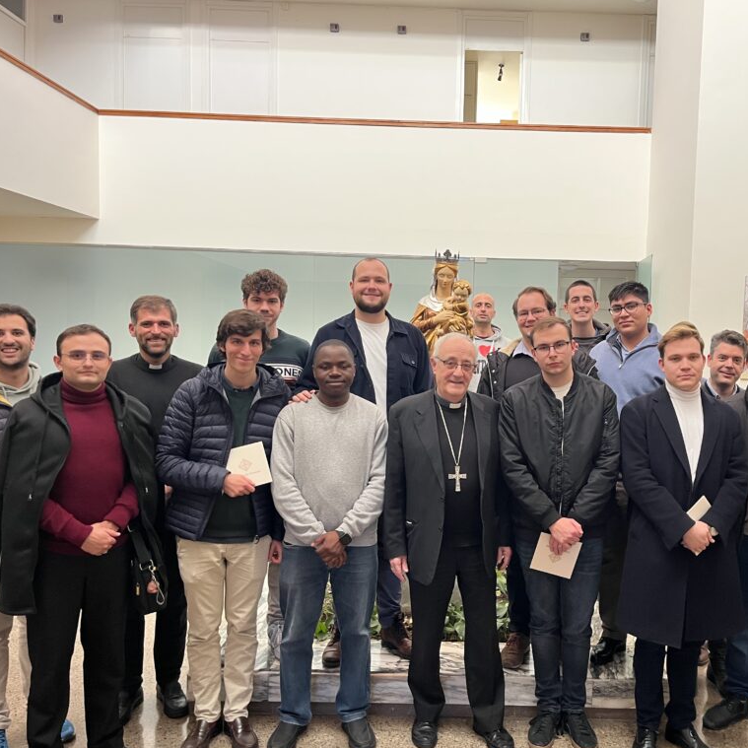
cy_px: 377
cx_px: 469
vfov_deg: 52.5
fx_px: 758
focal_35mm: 31
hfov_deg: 52.0
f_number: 1.6
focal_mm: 5.1
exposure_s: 1/50
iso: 200
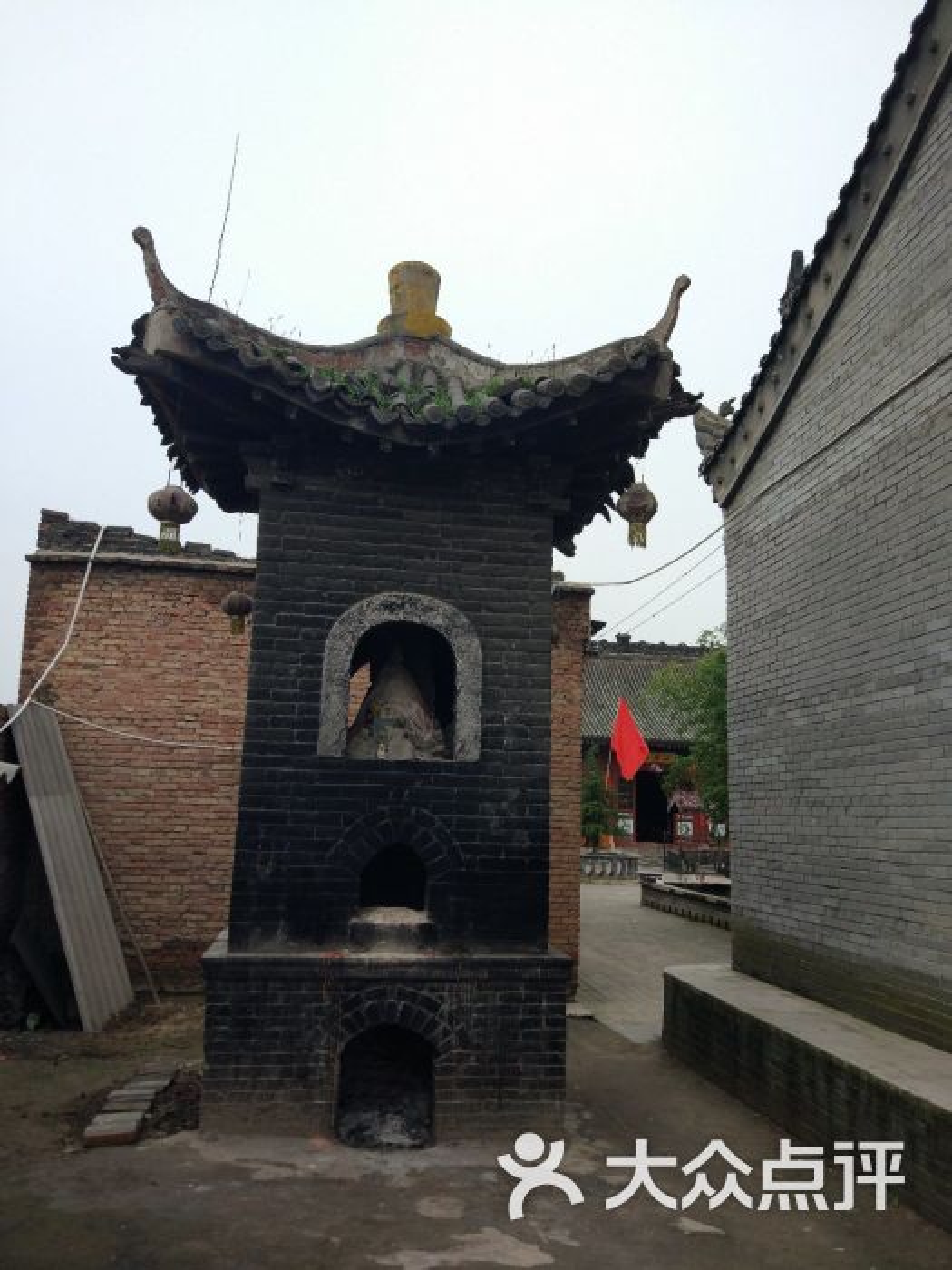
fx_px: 1027
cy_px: 635
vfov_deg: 63.4
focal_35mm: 28
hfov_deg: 49.7
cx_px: 476
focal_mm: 4.26
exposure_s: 1/303
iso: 100
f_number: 2
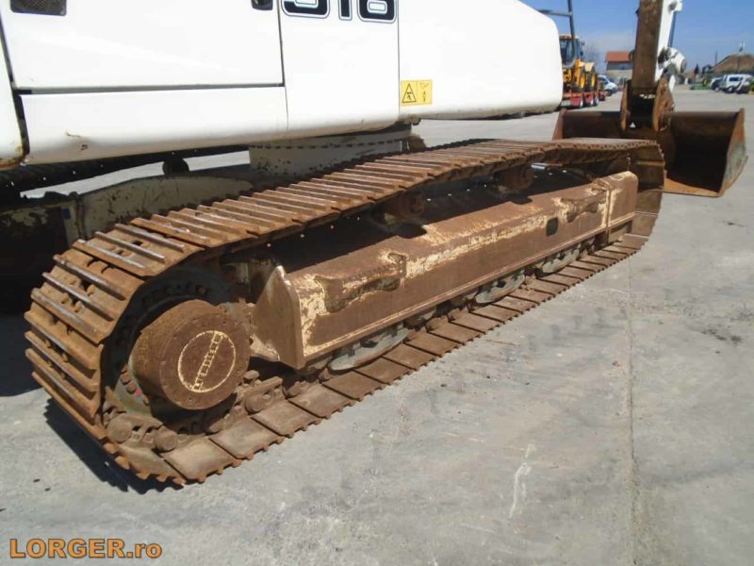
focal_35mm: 26
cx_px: 377
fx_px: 566
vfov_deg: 53.1
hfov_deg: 67.3
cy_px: 283
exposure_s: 1/320
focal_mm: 4.6
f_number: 8
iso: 100
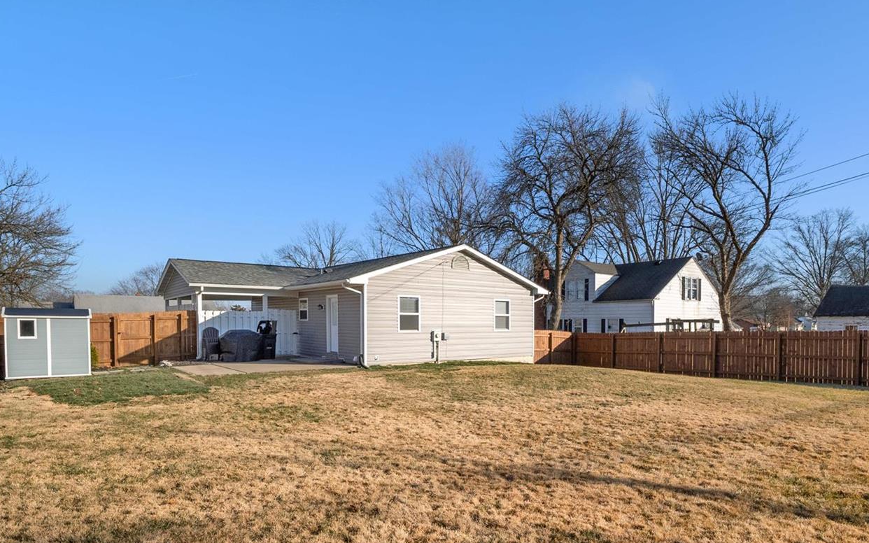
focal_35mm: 21
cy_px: 347
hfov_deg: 81.3
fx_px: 497
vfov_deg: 56.4
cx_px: 521
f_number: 7.1
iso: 400
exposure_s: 1/1000
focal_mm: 8
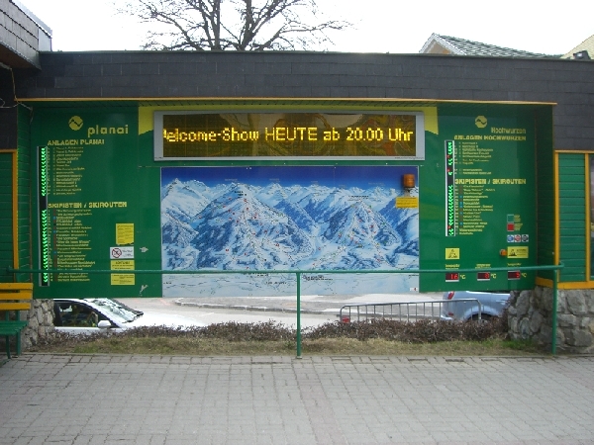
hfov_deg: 49.0
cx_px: 297
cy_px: 222
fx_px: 652
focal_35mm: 38
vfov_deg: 37.7
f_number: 4.3
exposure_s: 1/100
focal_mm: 6.2
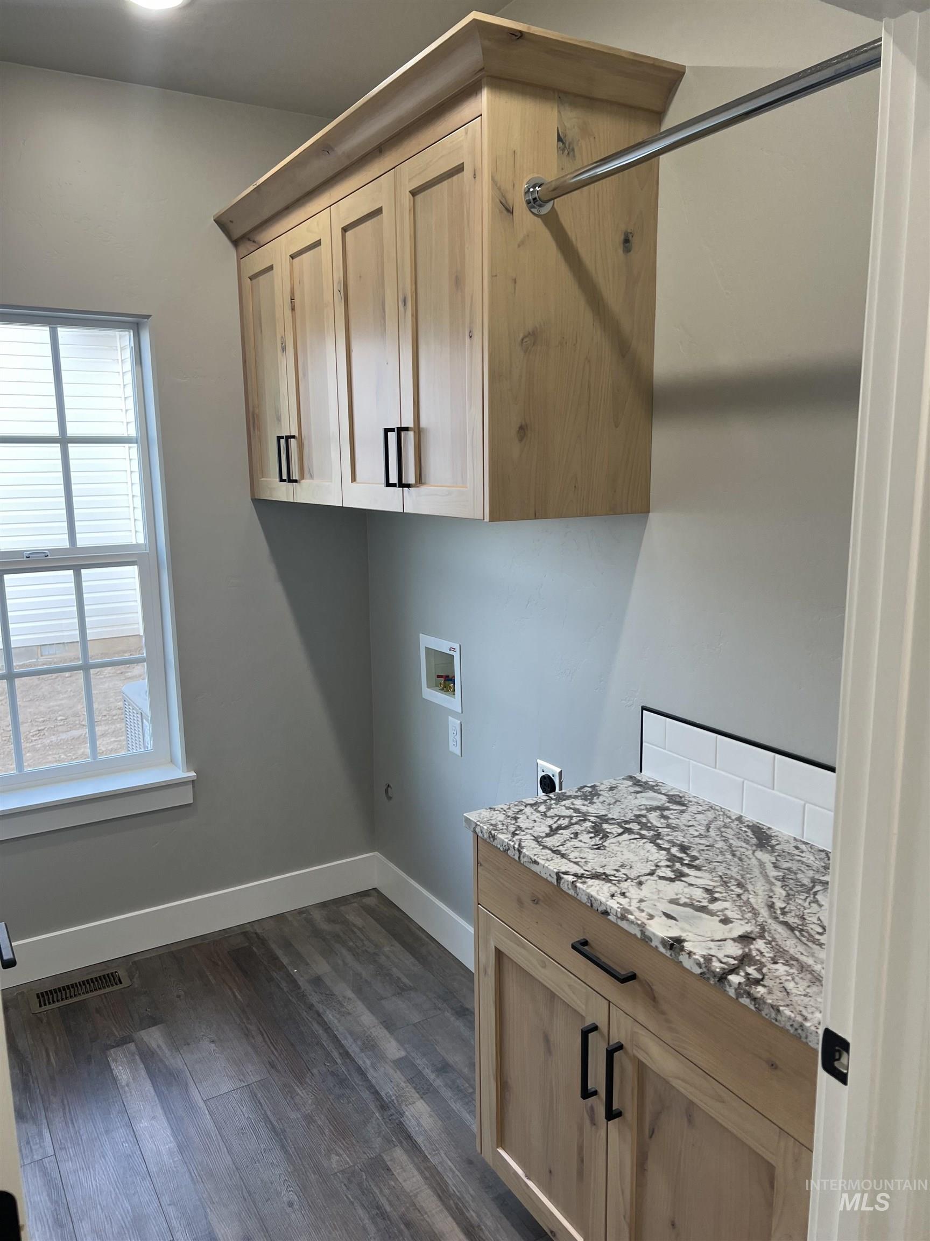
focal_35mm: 26
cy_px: 620
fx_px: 931
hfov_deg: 53.1
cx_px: 465
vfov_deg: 67.3
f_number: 1.5
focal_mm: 5.7
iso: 64
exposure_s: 1/120
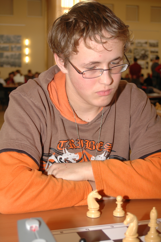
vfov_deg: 33.4
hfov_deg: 22.6
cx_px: 80
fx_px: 403
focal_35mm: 60
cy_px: 121
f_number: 5.3
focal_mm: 40
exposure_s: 1/60
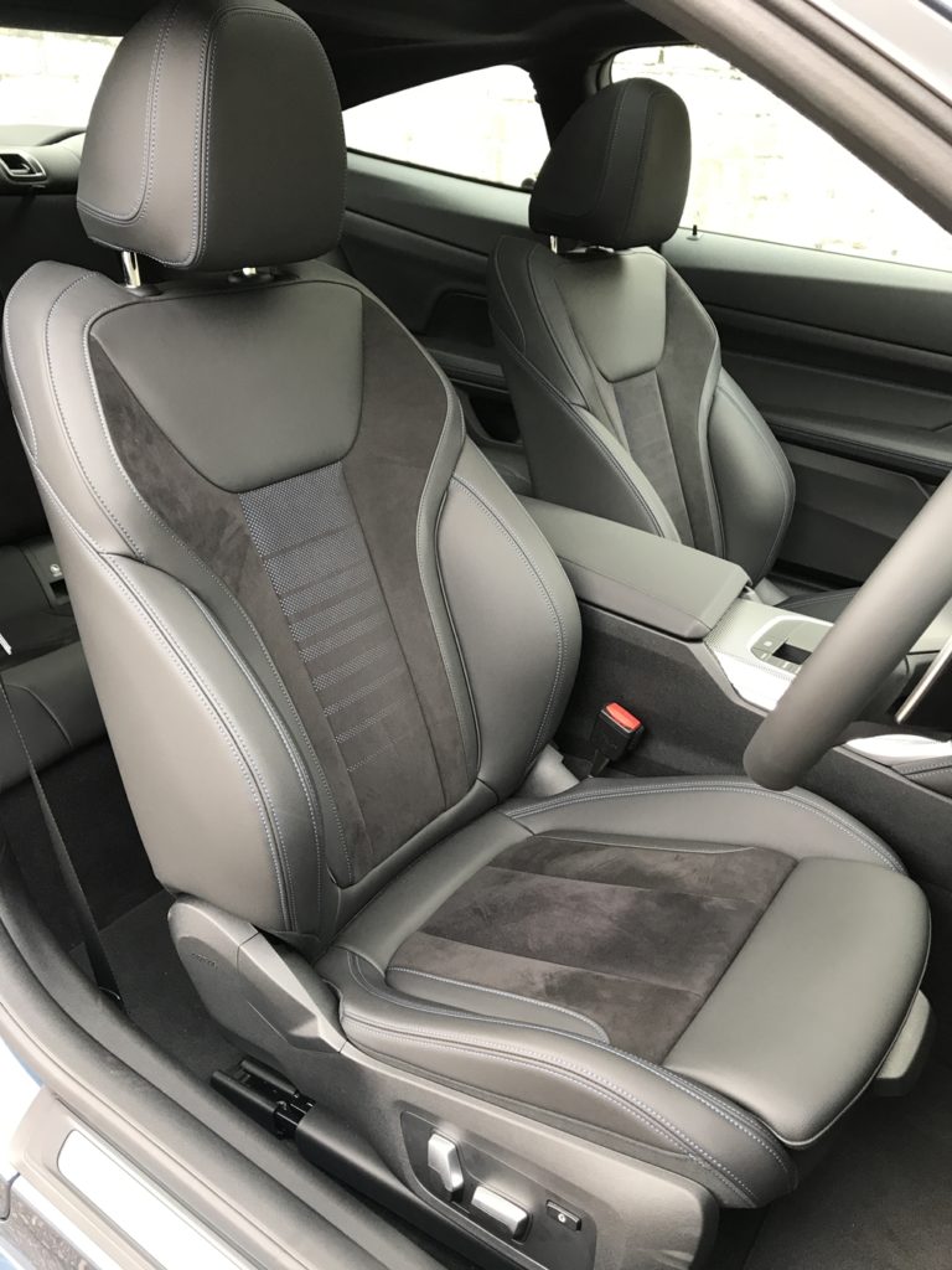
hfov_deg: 49.7
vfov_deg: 63.4
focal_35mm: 28
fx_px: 1027
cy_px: 635
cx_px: 476
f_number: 1.8
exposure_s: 1/33
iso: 25
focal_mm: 3.99
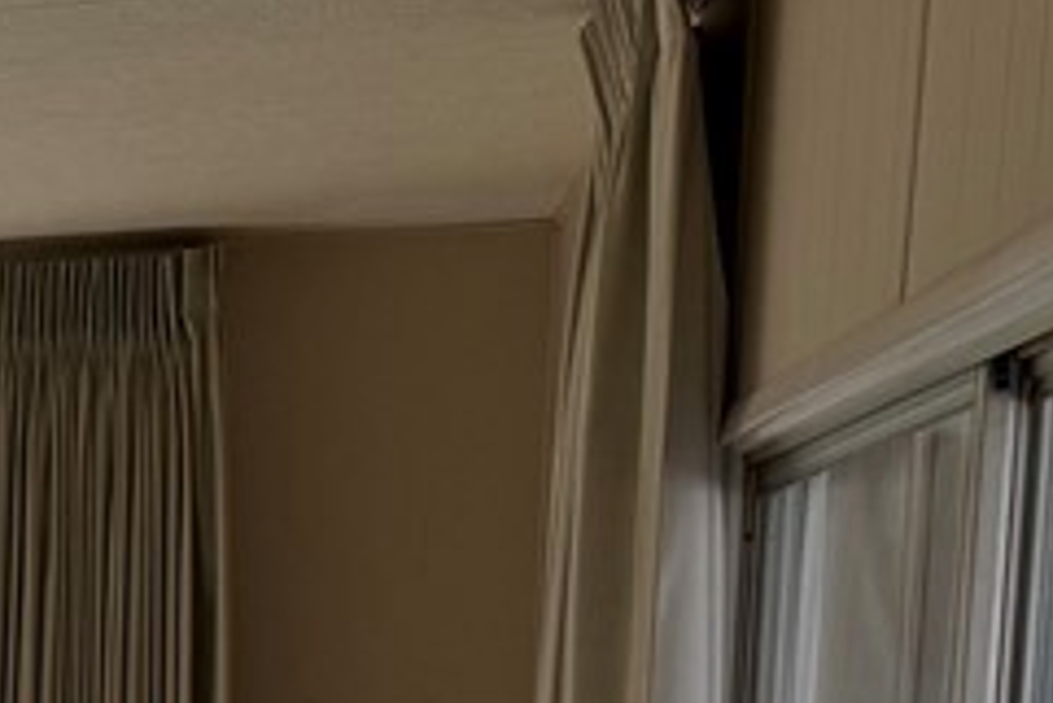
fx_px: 3102
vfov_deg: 12.0
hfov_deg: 16.9
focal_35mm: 106
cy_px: 1249
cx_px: -655
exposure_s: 1/242
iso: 125
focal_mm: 6.76
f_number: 1.78
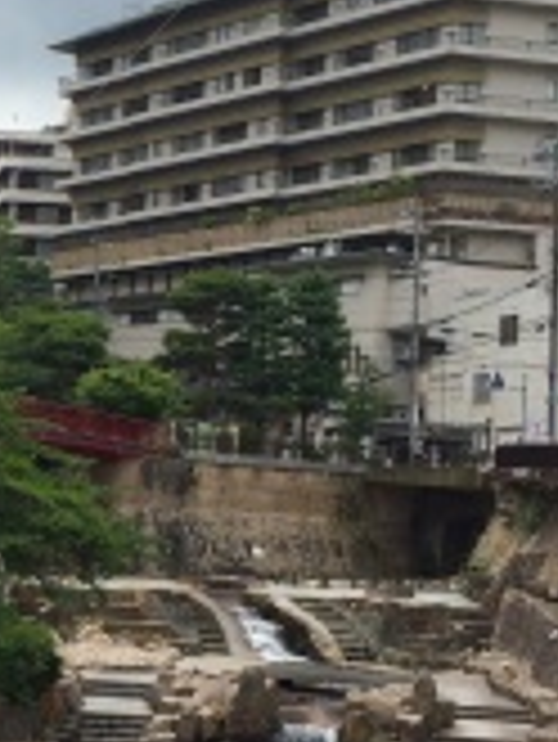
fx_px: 1953
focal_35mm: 91
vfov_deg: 21.5
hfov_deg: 15.5
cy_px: 477
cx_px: -164
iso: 32
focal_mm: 4.12
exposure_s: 1/1580
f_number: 2.2
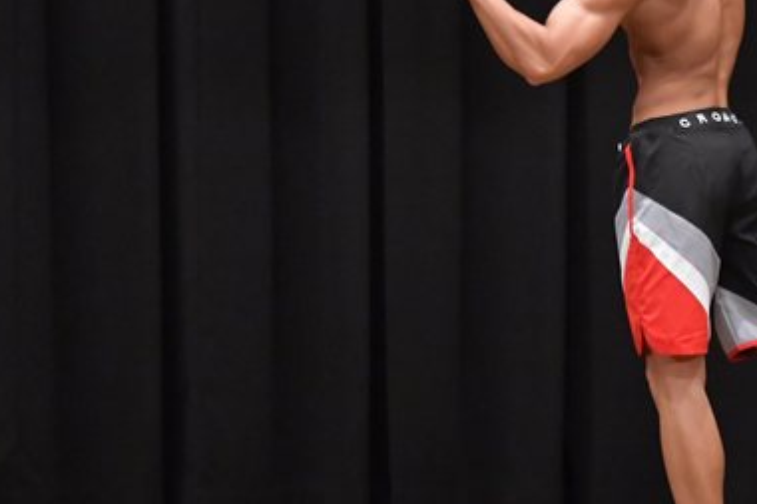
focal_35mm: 443
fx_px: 9311
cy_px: 189
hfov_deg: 4.7
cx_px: 650
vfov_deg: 3.1
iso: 6400
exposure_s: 1/400
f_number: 5.6
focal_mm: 145
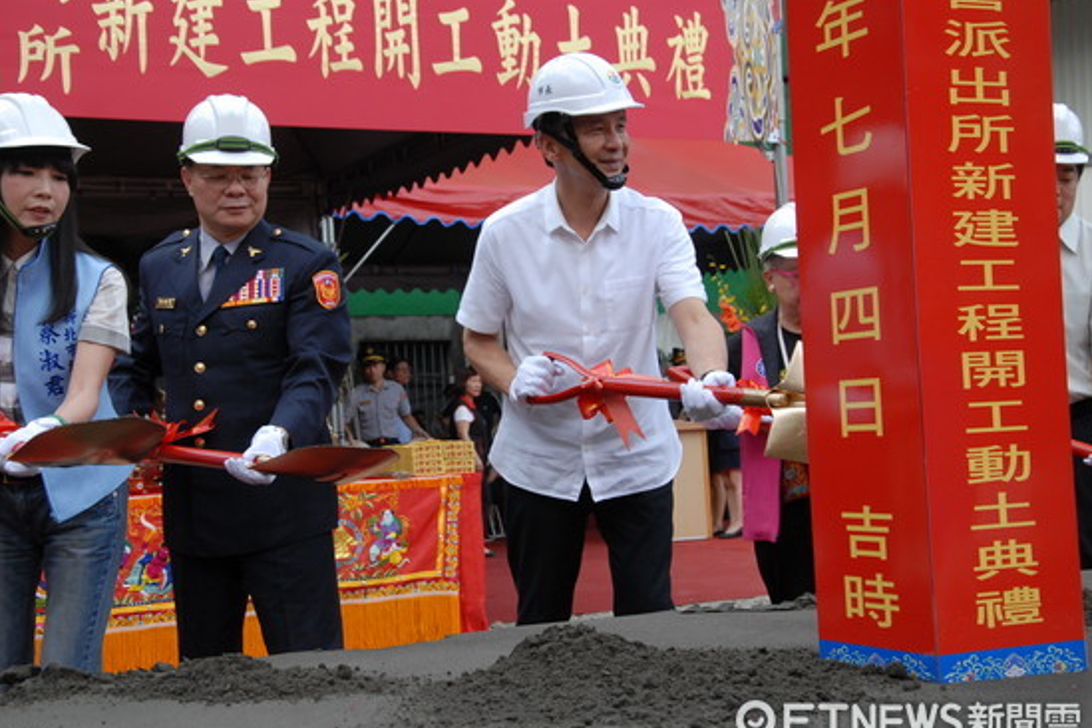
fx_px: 1745
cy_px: 359
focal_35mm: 58
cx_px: 501
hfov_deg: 34.7
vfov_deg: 23.6
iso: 400
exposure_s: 1/350
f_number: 5.6
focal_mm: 35
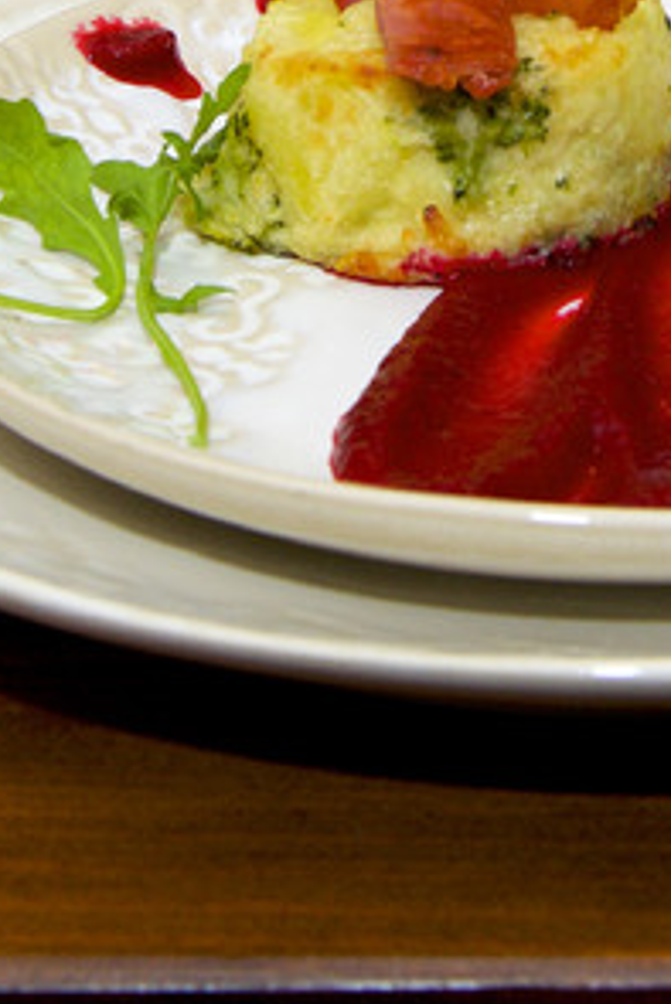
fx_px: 4244
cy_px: -311
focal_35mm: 152
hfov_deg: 9.0
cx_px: 606
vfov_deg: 13.0
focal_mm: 35
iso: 320
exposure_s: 1/125
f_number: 8
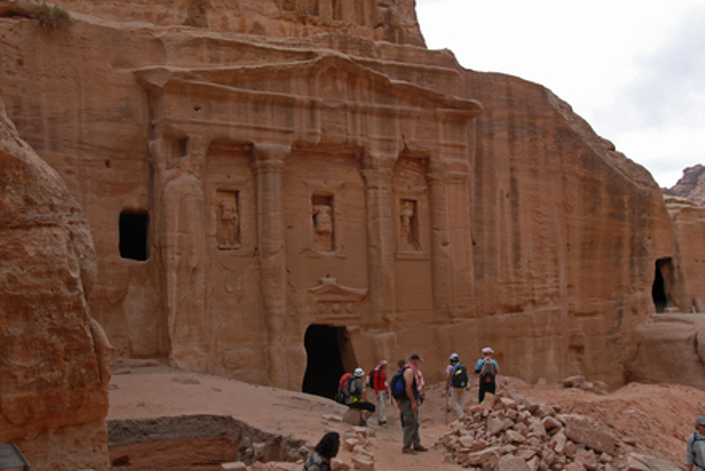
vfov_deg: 26.5
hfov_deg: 38.9
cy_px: 236
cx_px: 352
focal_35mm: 51
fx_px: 999
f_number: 10
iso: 250
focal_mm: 34
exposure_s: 1/250
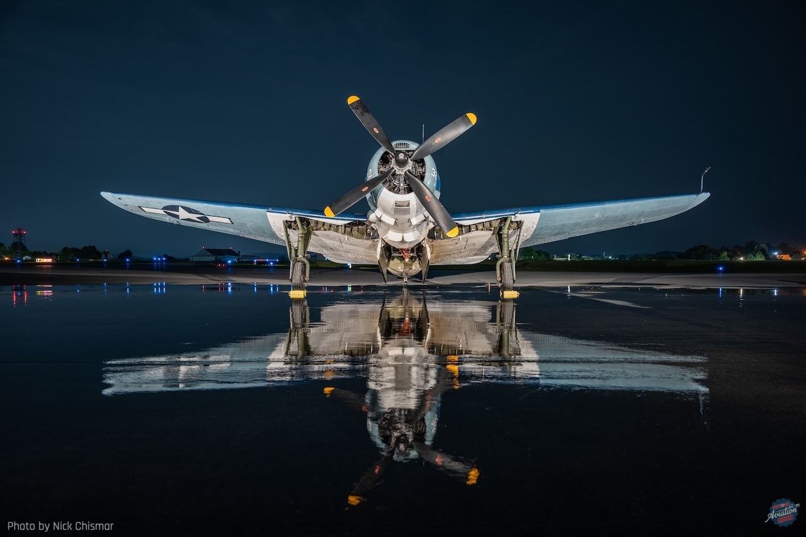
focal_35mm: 30
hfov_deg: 61.1
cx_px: 403
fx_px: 683
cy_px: 268
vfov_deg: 42.9
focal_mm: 30.5
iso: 100
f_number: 2.8
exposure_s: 4
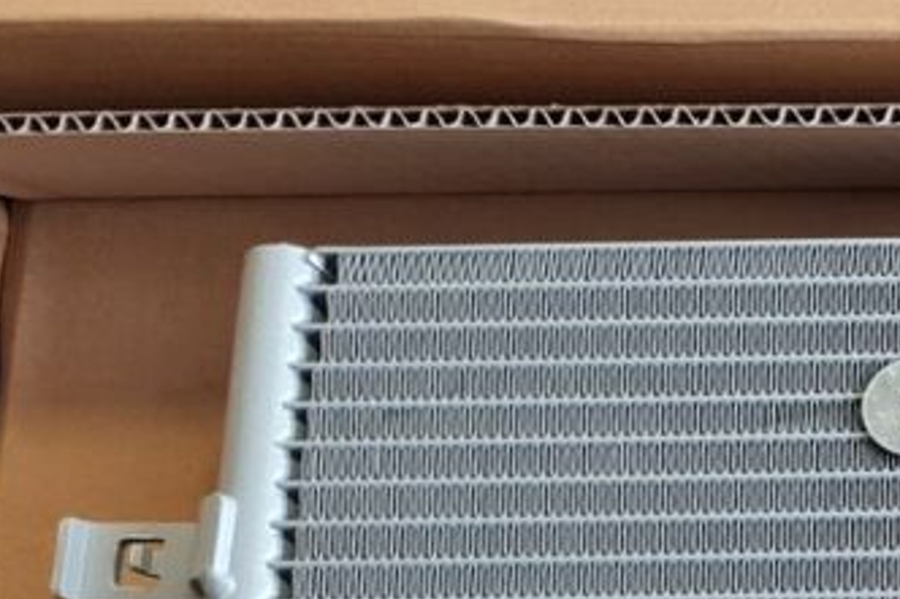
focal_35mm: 114
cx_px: 1838
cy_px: 1052
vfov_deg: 11.2
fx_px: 2848
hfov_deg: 14.6
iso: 250
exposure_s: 1/100
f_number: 1.8
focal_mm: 5.4
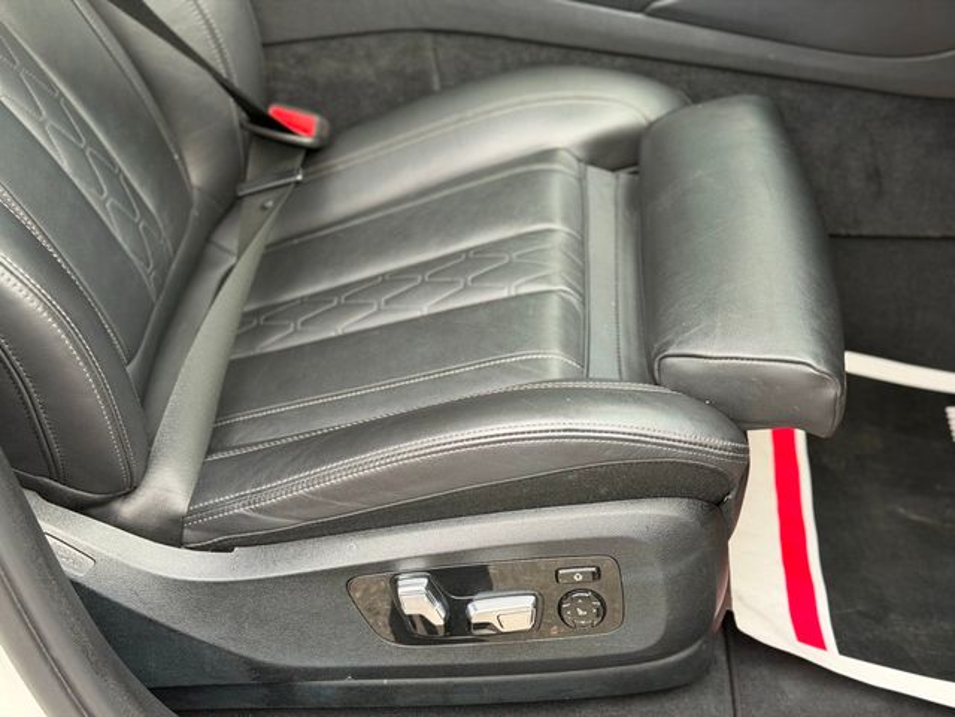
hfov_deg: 39.7
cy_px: 358
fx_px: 1324
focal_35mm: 48
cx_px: 478
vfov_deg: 30.3
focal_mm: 6.76
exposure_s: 1/60
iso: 250
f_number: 1.78
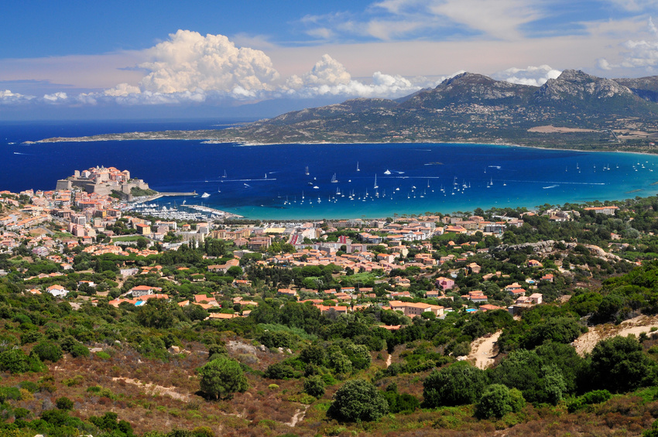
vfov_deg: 25.7
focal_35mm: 52
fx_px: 959
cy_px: 218
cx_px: 329
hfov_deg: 37.9
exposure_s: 1/100
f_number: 16
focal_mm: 35
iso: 400
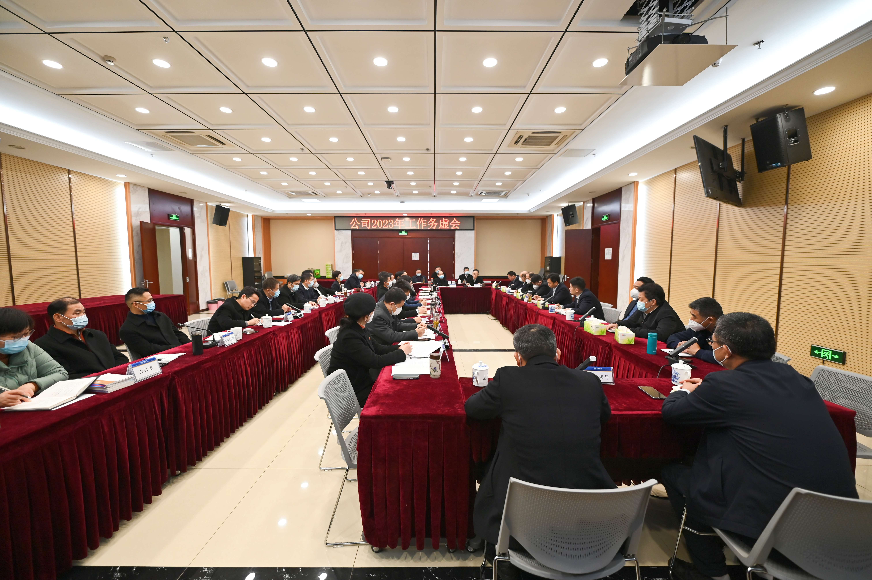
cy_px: 290
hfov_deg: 104.3
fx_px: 339
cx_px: 436
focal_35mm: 14
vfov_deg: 81.1
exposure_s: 1/125
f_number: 2.8
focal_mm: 14
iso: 800
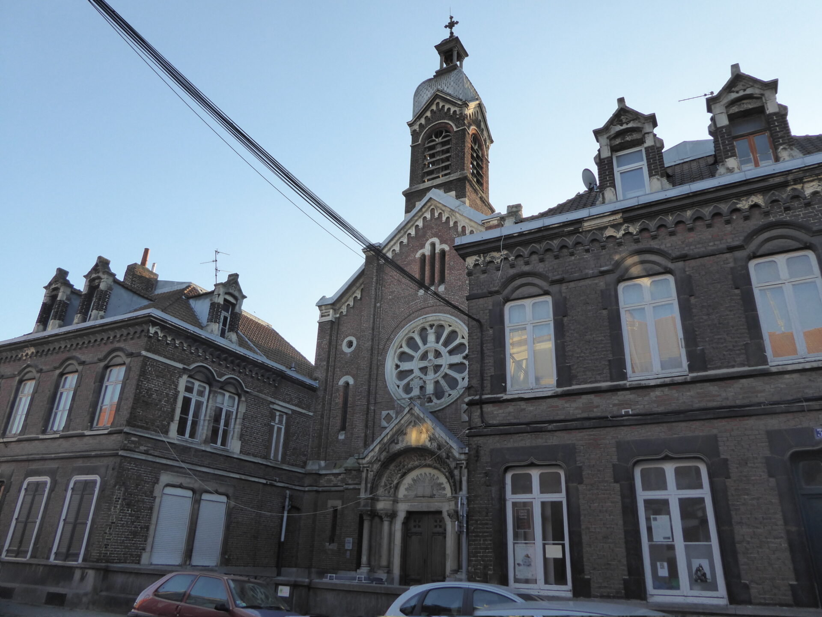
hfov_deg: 69.4
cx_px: 411
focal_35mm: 25
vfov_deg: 54.9
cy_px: 308
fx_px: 594
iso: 200
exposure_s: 1/400
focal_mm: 4.3
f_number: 3.3
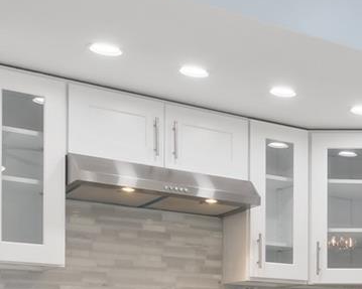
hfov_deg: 22.1
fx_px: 803
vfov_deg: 19.4
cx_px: 500
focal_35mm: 75
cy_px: 337
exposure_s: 1/40
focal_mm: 14
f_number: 11
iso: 400
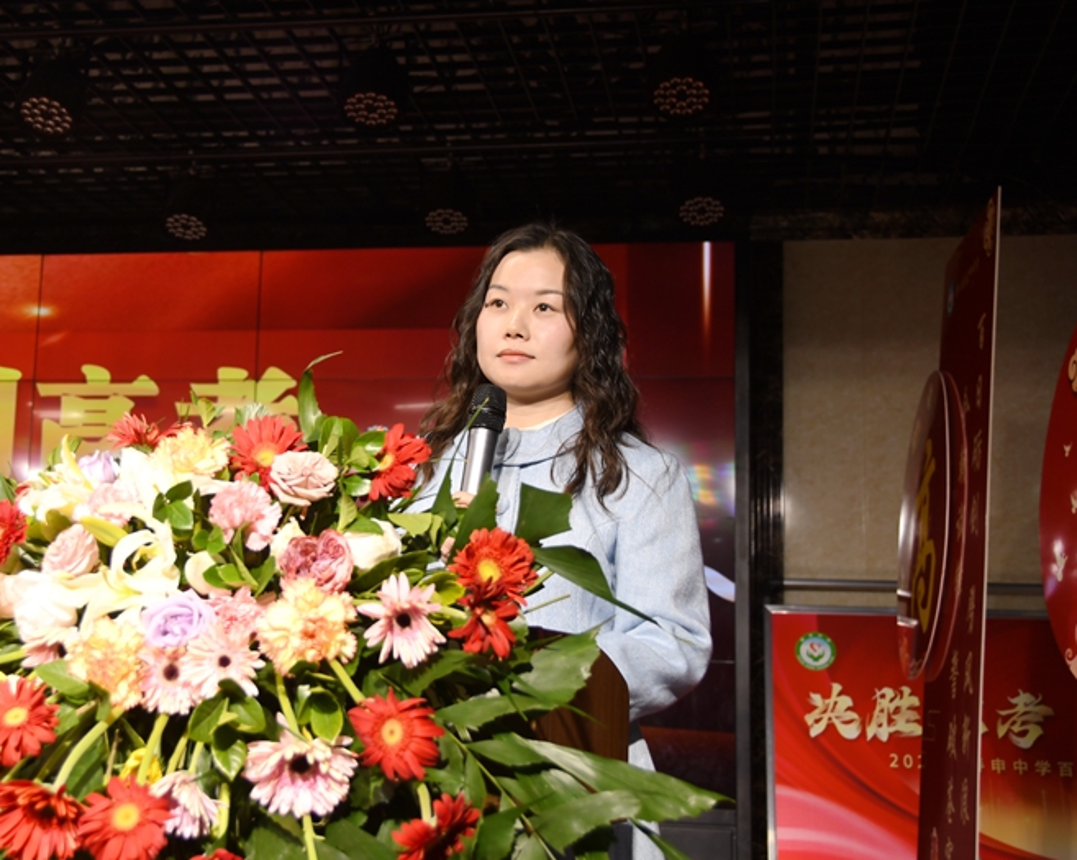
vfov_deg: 31.4
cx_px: 482
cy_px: 435
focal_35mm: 48
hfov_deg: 38.8
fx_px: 1529
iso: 220
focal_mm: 28
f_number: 4
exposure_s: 1/50
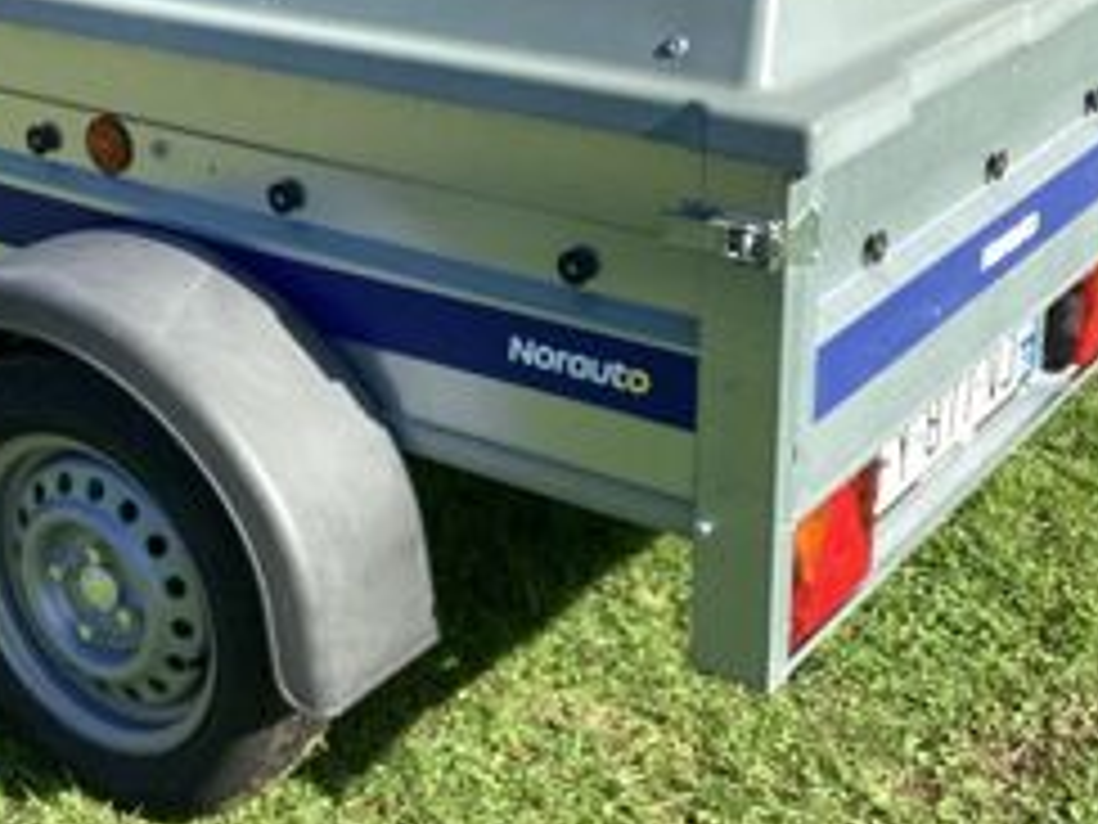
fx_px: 1935
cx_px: 508
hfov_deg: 31.7
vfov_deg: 23.8
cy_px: 239
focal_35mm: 61
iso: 25
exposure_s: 1/604
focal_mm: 3.3
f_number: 2.4
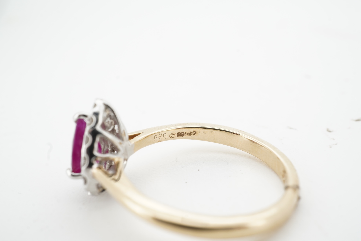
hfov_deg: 43.6
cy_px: 120
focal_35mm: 45
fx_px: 451
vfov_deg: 29.9
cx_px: 180
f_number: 22
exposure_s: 1/80
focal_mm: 30
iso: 200
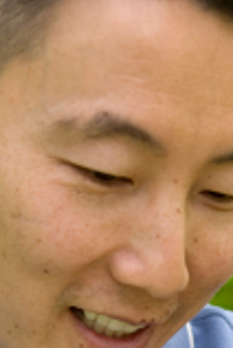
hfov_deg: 7.4
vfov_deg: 10.9
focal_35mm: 185
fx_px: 1788
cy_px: 393
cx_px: 281
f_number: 4
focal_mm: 46
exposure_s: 1/320
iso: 100
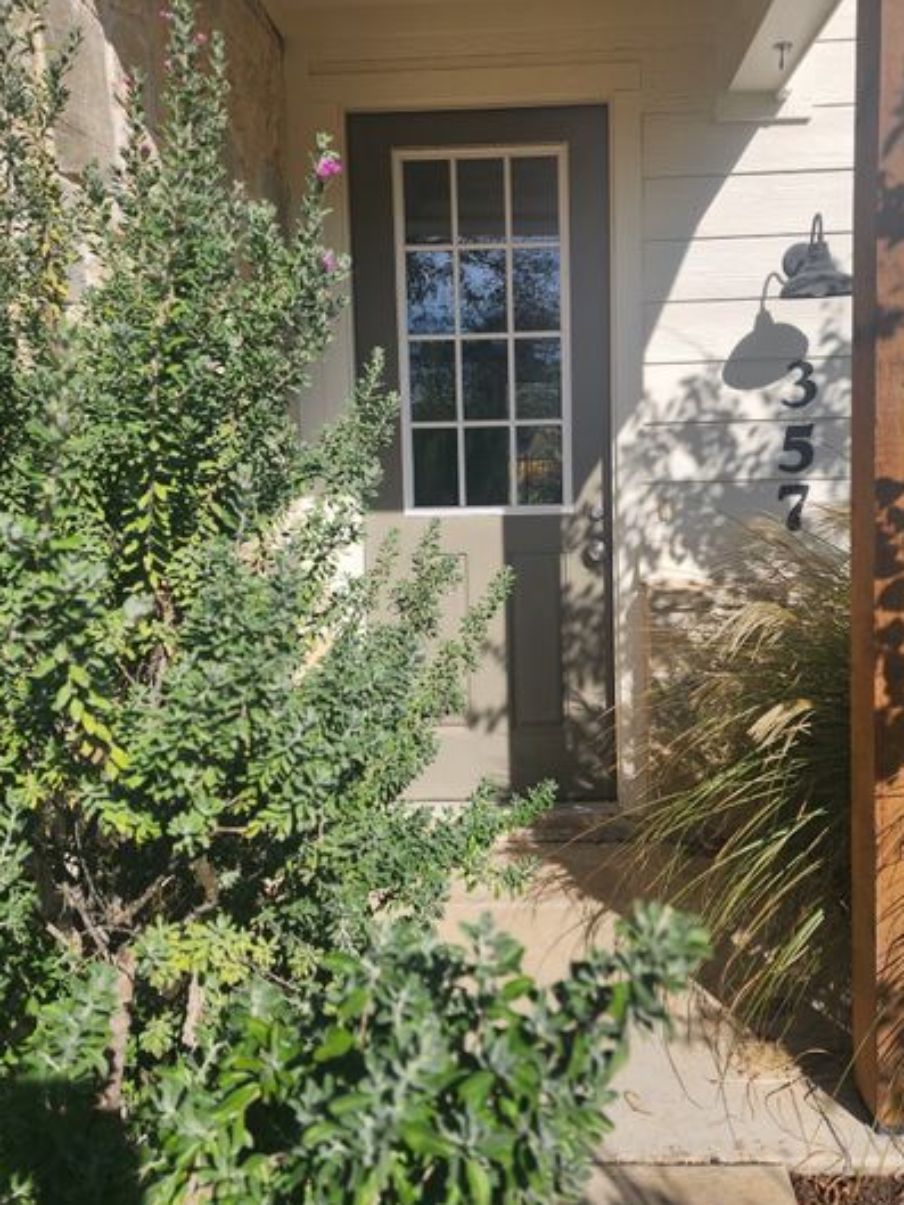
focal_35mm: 29
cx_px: 492
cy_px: 539
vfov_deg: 61.5
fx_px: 1009
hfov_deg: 48.2
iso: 12
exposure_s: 1/1148
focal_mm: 6.4
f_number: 1.8
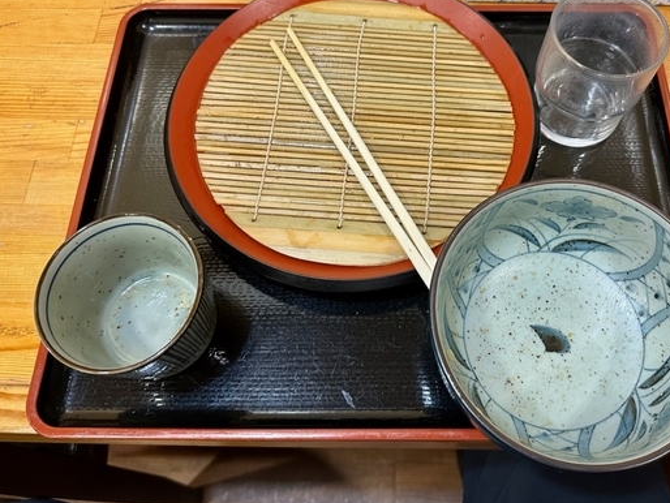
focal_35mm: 28
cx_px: 381
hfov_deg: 63.2
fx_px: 542
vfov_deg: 49.6
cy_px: 215
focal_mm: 6.86
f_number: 1.78
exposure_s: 1/50
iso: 200
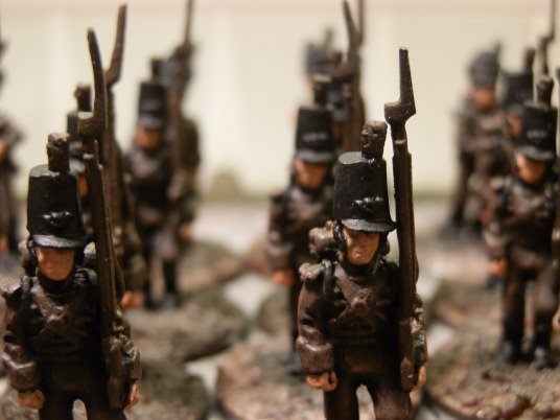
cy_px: 210
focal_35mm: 61
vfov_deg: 24.0
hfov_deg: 31.7
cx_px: 280
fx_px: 987
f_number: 3.7
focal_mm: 10.99
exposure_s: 1/8
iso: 250
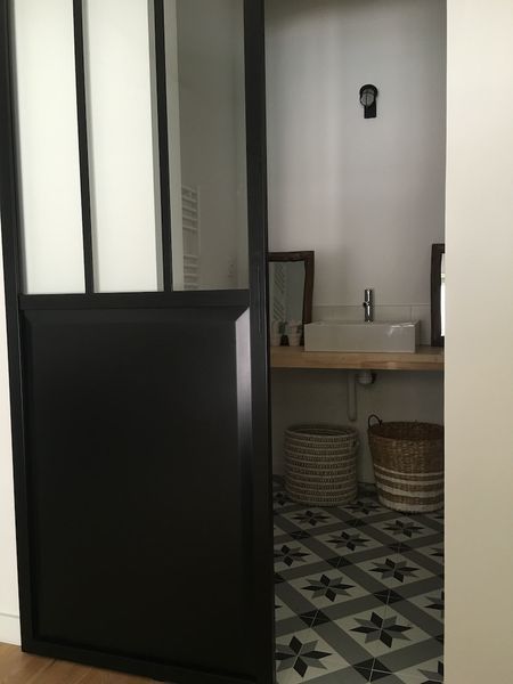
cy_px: 342
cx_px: 256
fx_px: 573
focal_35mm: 29
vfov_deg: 61.7
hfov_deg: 48.2
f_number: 2.2
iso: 64
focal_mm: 4.15
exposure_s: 1/17
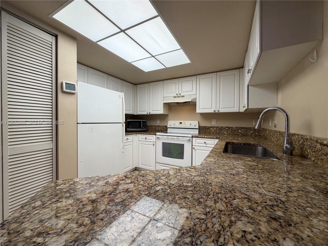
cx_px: 164
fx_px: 133
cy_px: 123
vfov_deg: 85.7
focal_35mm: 14
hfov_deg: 102.1
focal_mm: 2.22
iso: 160
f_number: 2.2
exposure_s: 1/120
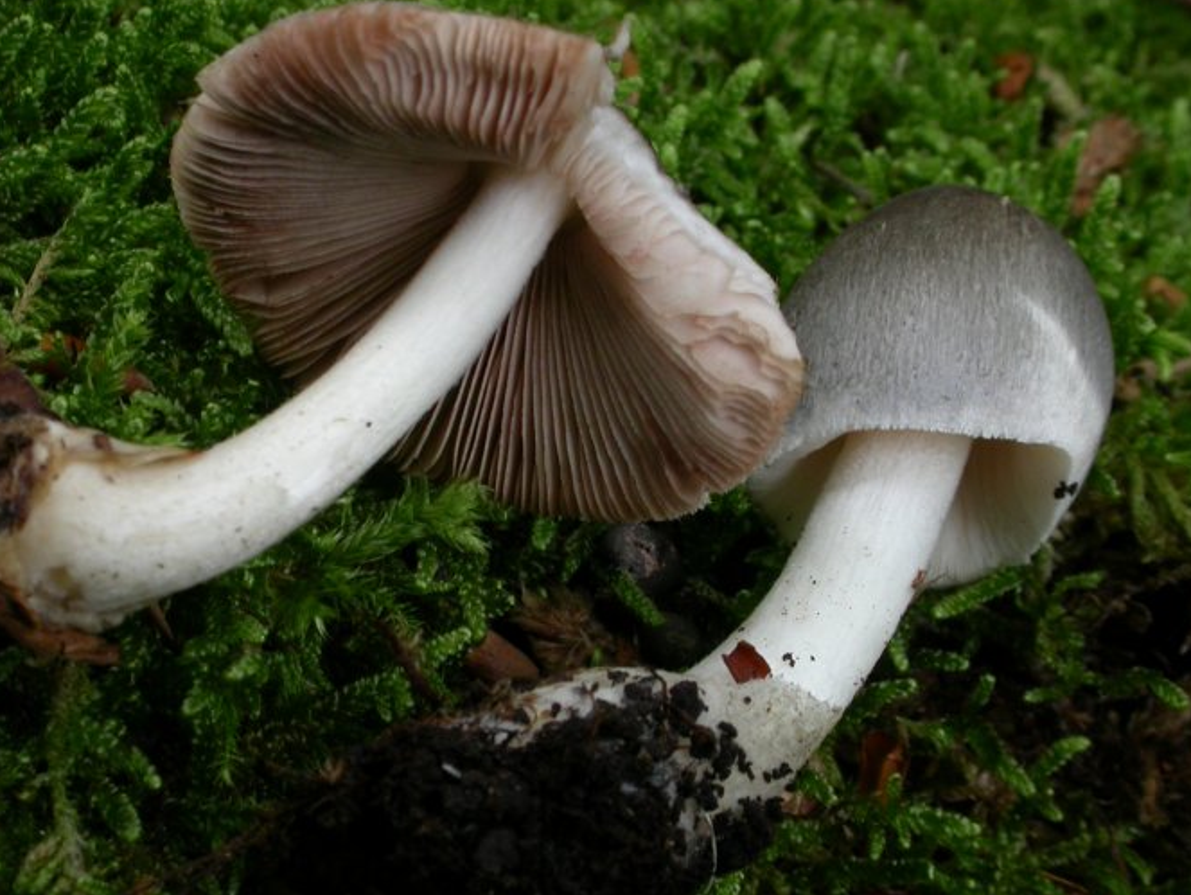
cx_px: 537
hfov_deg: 16.0
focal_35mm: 123
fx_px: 4234
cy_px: 487
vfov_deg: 12.1
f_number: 6.4
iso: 100
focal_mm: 21.1
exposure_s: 1/8
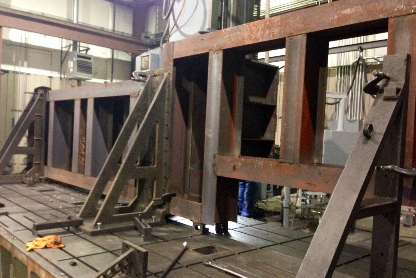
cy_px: 142
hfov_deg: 54.4
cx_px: 209
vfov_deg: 37.9
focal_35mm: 35
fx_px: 404
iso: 640
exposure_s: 1/15
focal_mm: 4.12
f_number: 2.4
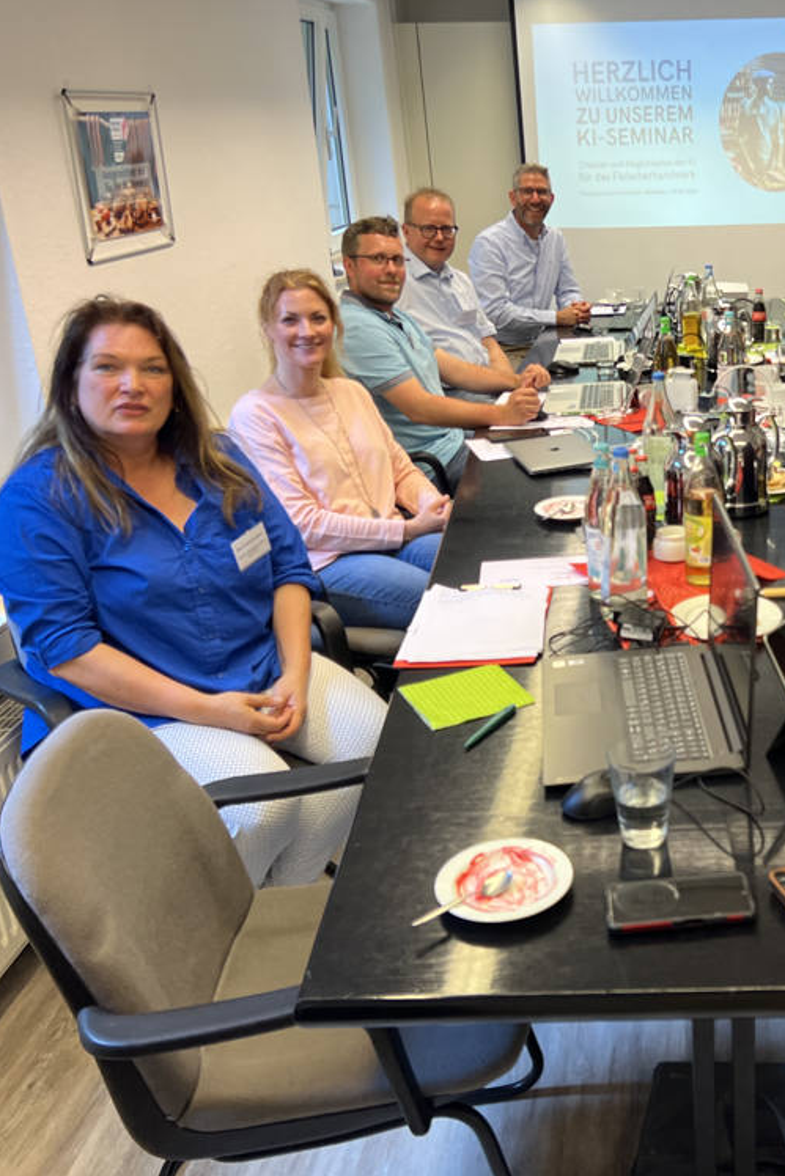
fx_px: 1210
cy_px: 575
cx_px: 714
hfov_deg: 33.9
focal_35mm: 37
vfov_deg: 51.9
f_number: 1.5
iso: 80
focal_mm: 5.7
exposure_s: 1/100
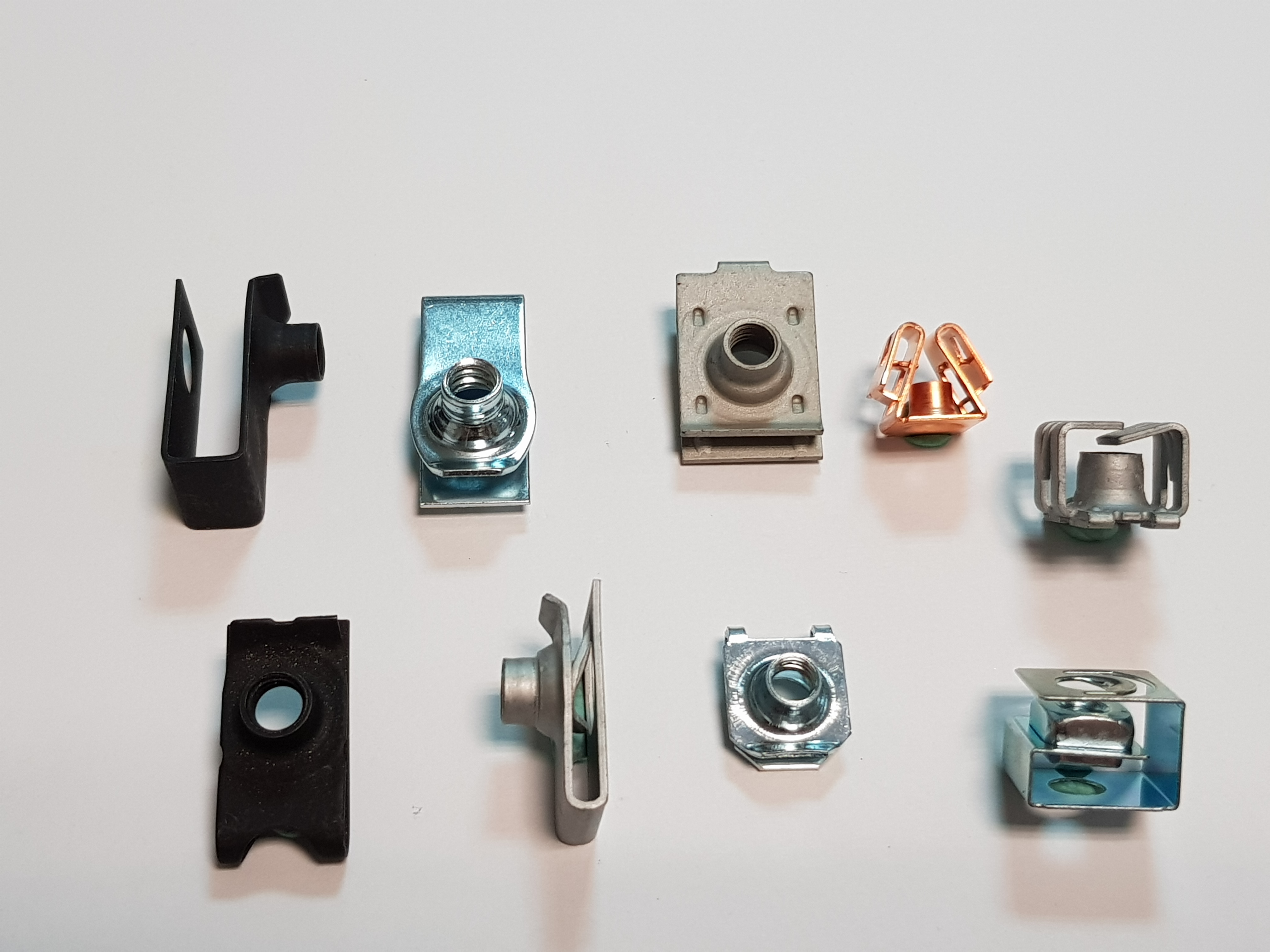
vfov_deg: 53.1
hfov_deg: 67.3
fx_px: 954
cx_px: 635
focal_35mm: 26
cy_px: 476
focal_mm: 4.3
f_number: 1.7
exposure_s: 1/60
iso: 100
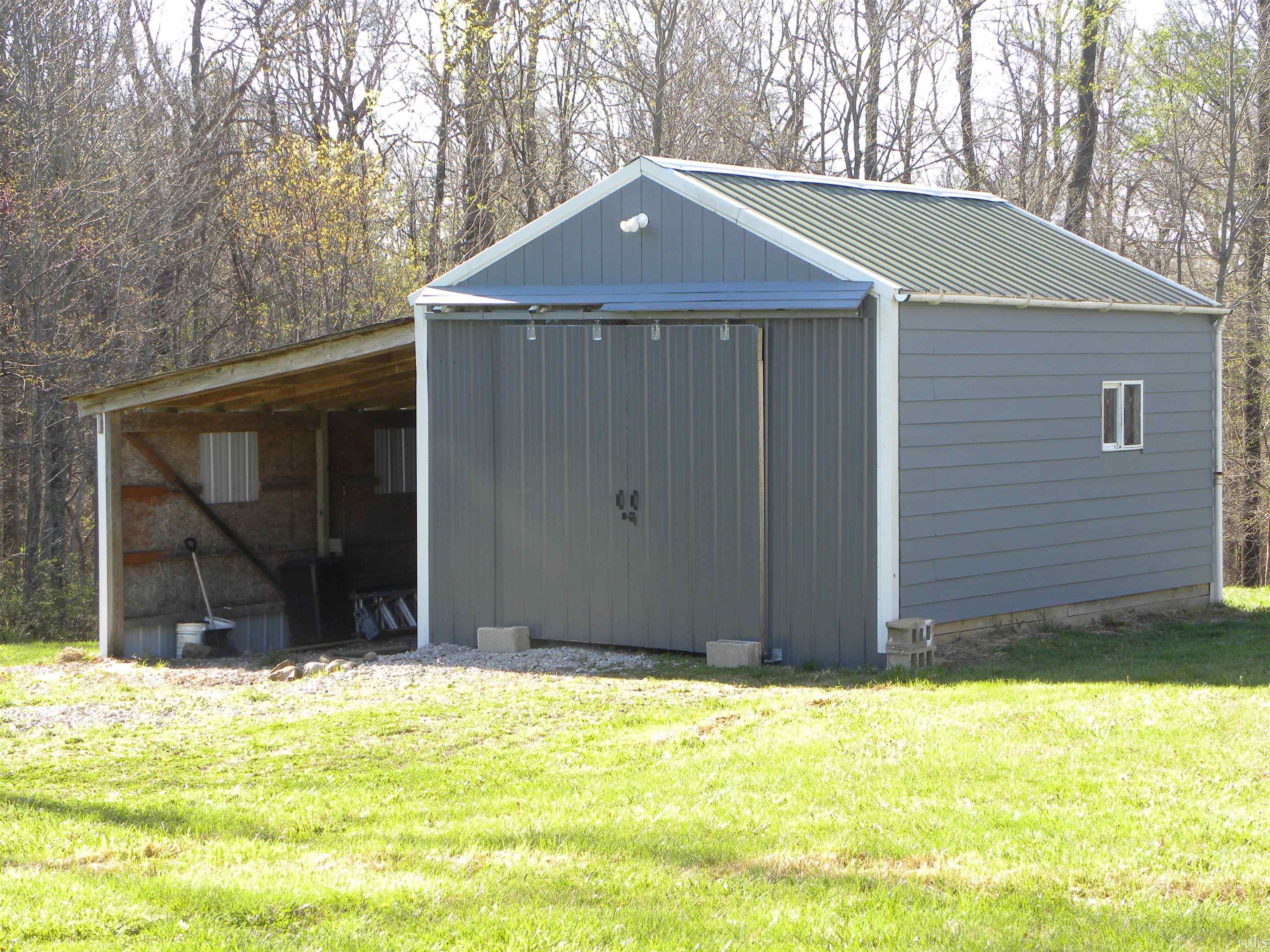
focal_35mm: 75
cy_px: 476
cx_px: 635
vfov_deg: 19.6
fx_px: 2752
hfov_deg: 26.0
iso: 64
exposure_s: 1/127
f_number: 4
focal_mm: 13.4
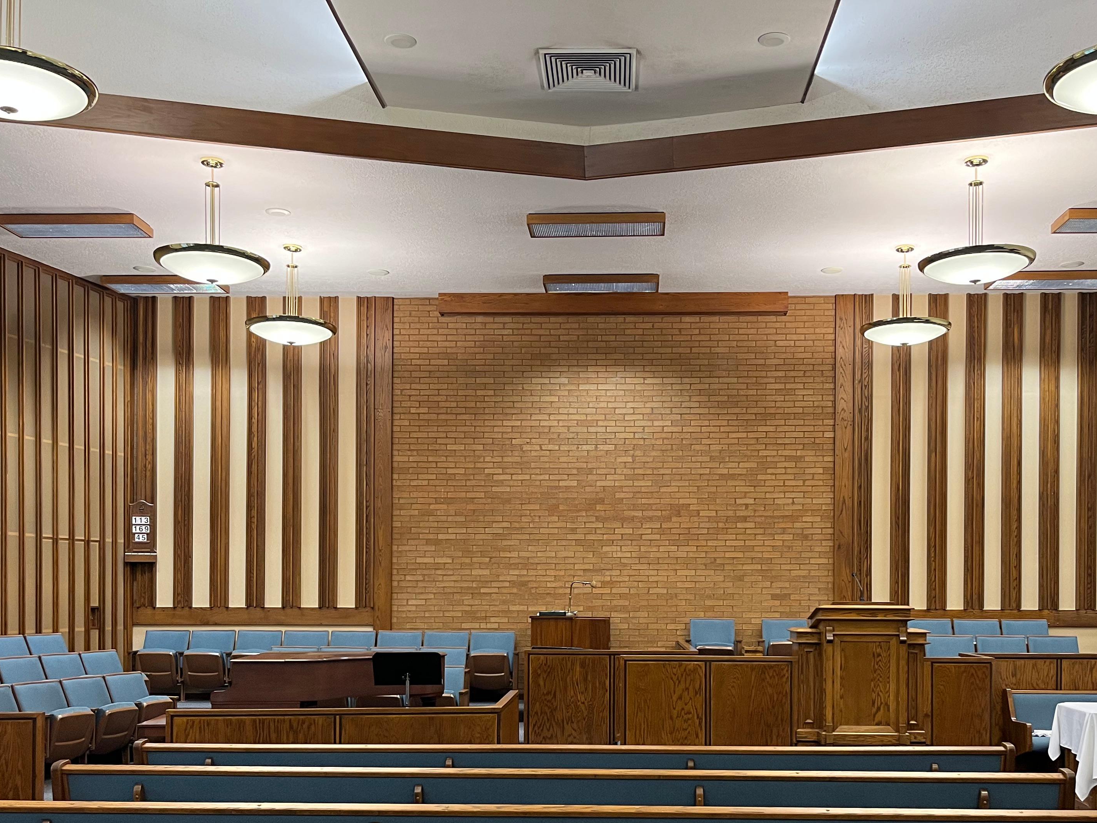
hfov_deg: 50.1
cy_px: 585
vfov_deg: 38.0
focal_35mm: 37
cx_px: 605
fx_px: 1173
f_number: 1.6
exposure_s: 1/60
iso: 125
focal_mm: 5.1
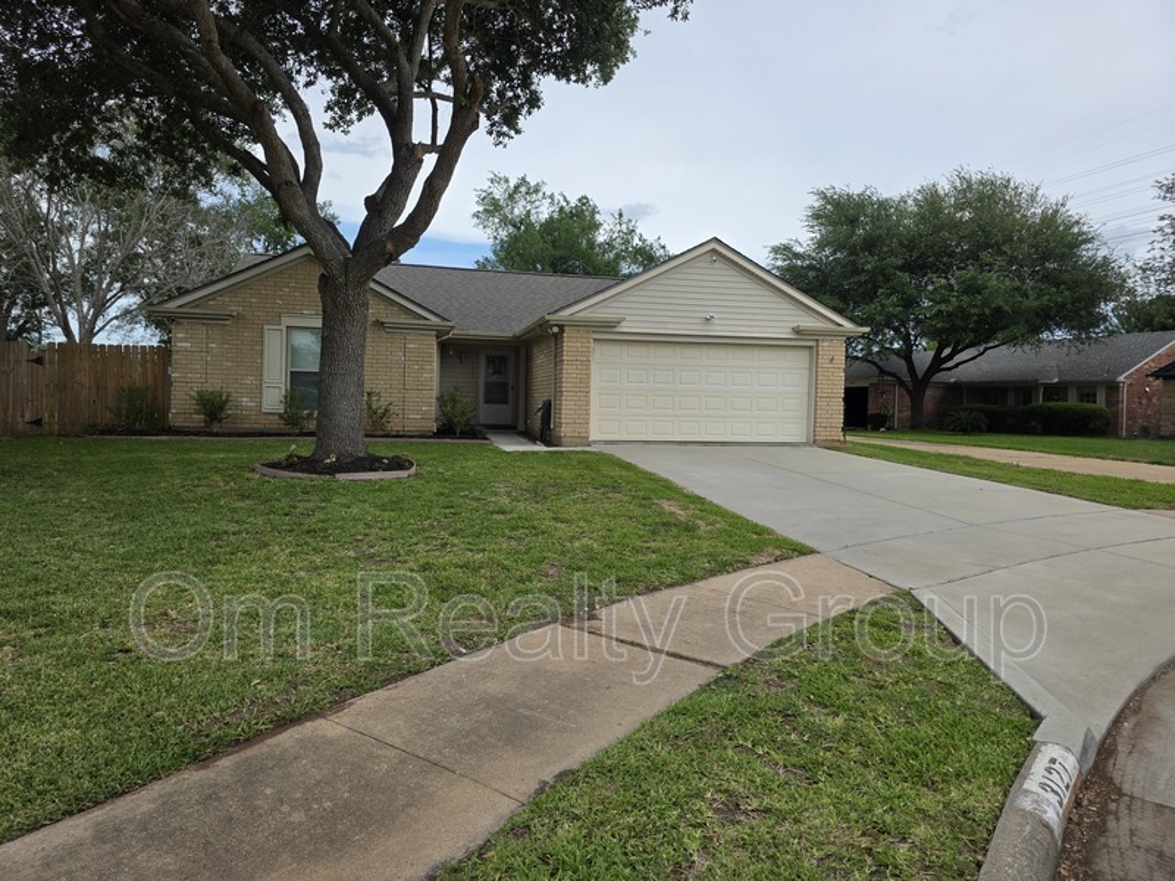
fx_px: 781
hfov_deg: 73.9
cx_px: 588
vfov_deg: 58.9
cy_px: 440
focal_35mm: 23
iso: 80
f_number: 1.7
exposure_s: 1/2476
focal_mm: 6.3
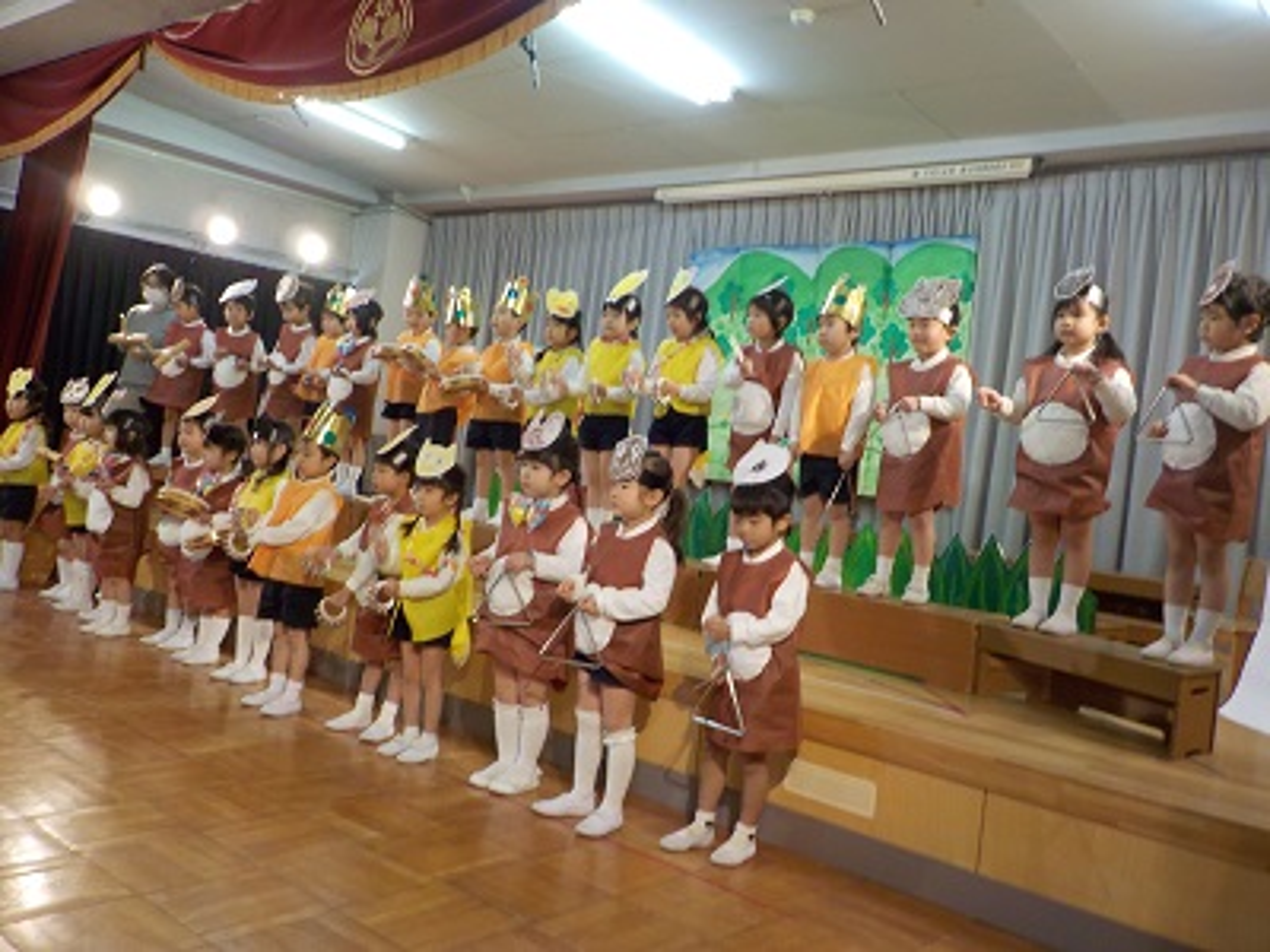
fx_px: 1101
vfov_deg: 46.8
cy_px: 476
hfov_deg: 60.0
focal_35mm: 30
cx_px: 635
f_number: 3.3
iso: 220
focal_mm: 4.1
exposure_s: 1/30
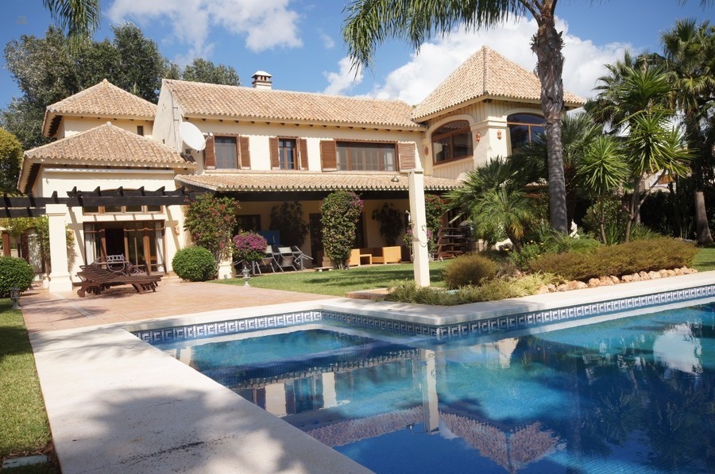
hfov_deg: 62.0
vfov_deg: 43.5
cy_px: 237
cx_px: 358
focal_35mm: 30
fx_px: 595
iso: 100
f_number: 11
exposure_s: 1/125
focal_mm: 20
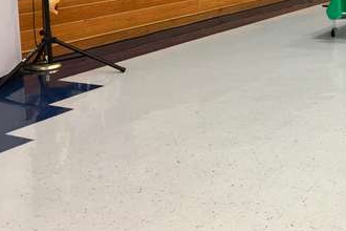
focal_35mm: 61
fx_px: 586
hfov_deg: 30.6
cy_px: -14
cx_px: 345
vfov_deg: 21.3
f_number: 2.2
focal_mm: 4.15
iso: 40
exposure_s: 1/15
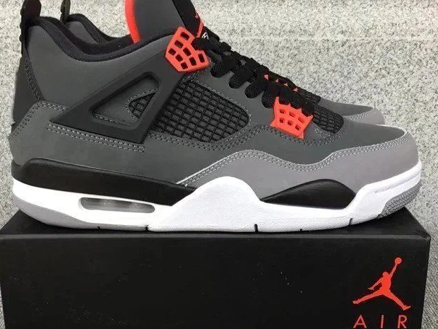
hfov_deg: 42.1
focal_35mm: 45
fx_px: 569
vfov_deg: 32.2
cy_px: 180
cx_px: 214
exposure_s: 1/50
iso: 25
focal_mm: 3.3
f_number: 2.4
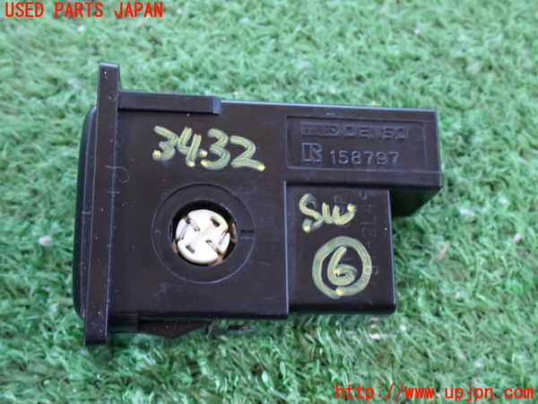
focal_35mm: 50
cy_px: 202
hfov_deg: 38.2
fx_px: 777
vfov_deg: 29.1
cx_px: 269
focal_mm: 9.01
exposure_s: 1/13
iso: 1000
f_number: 3.2
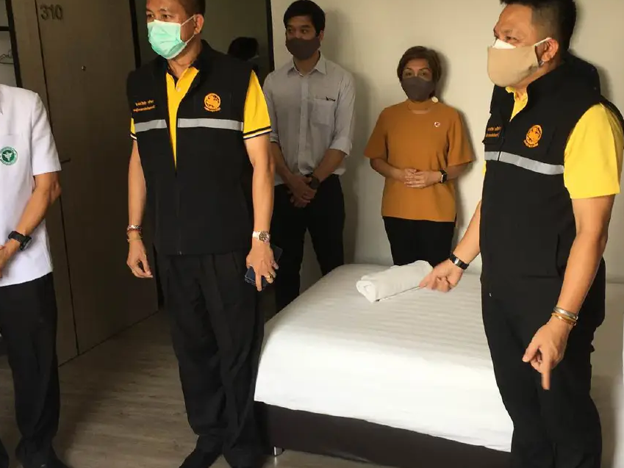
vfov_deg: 35.1
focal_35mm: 41
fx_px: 739
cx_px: 345
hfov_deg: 45.7
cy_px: 228
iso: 25
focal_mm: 4.15
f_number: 2.2
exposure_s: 1/50
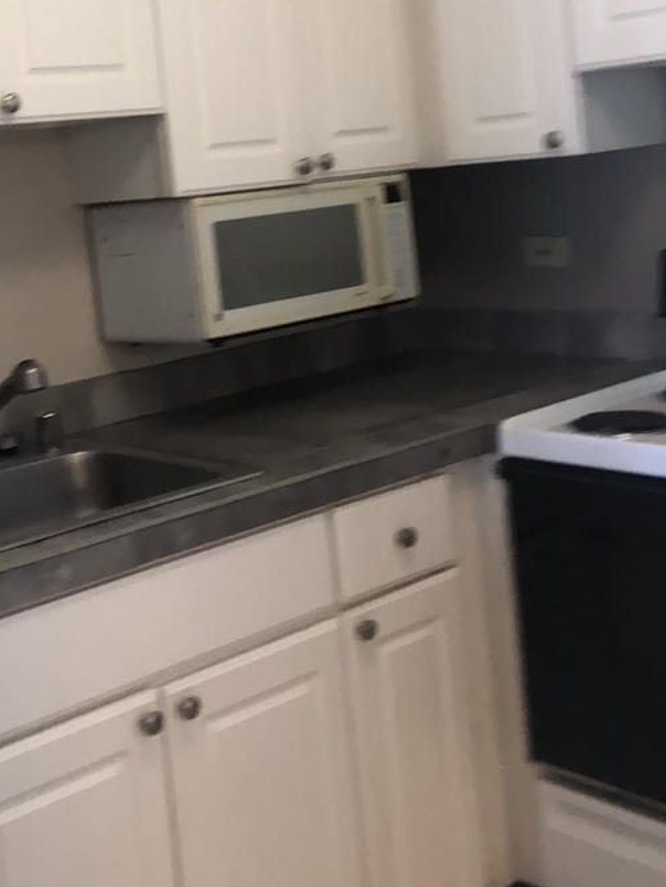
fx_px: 1334
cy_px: 191
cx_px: 131
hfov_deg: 27.5
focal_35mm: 52
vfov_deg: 35.7
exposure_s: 1/60
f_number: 2.2
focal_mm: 2.87
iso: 125
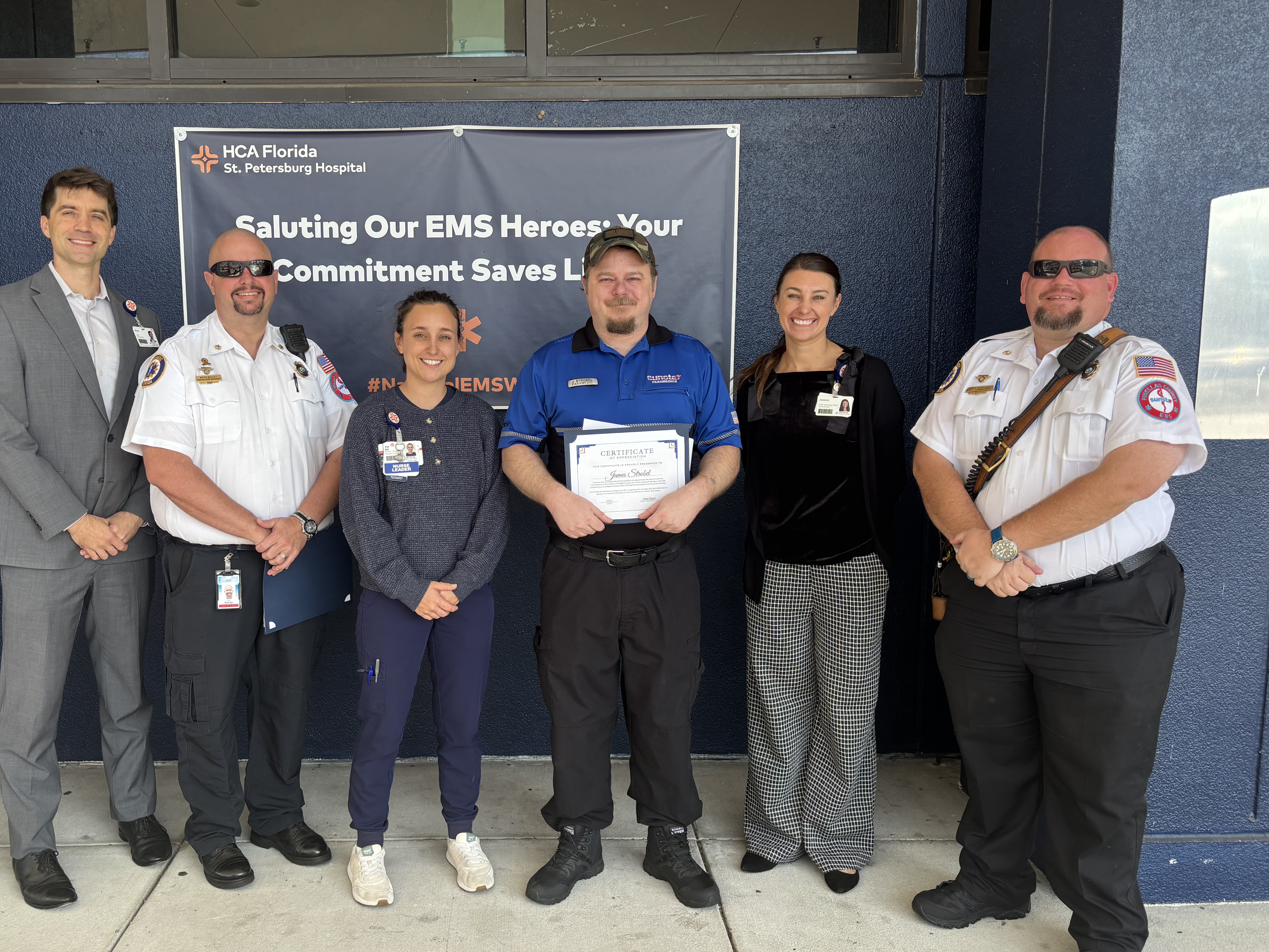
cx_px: 538
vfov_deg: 46.8
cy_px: 494
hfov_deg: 59.7
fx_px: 1100
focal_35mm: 30
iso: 50
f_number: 1.6
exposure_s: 1/341
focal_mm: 5.96
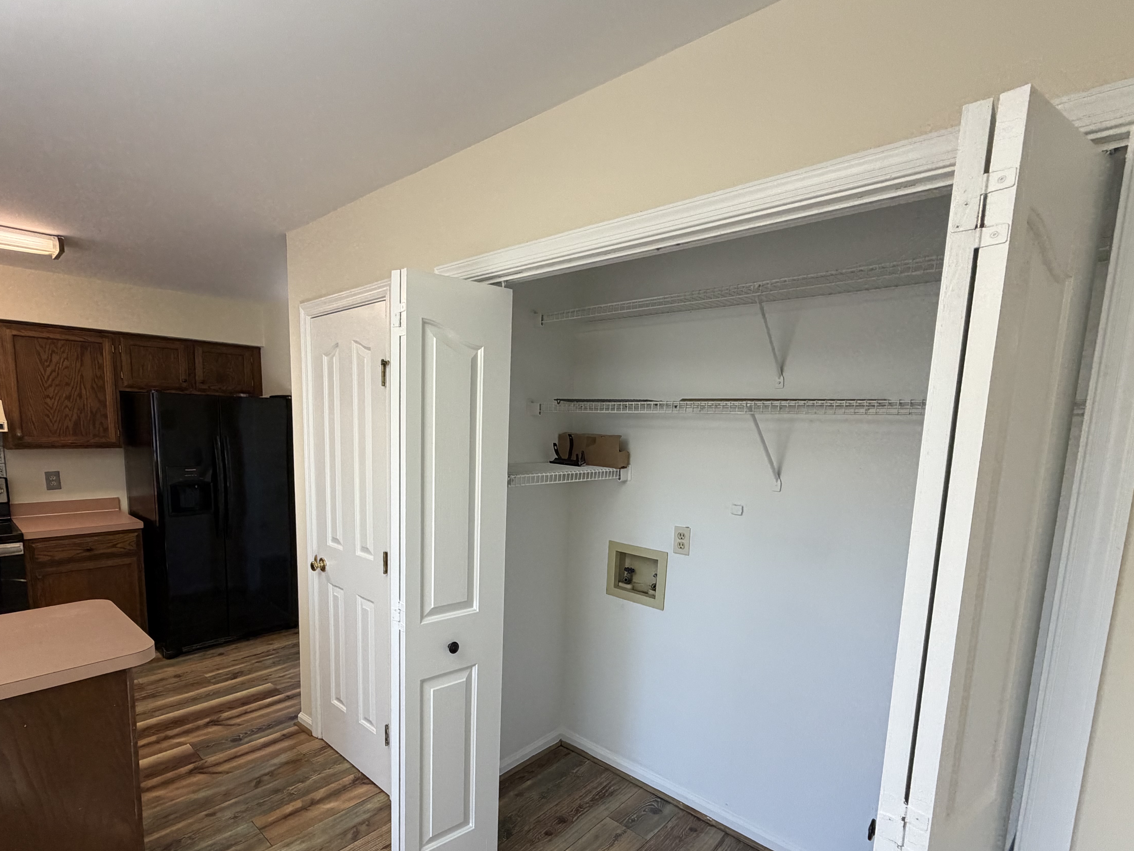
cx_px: 494
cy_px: 503
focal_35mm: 18
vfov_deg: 71.0
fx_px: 590
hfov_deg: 87.3
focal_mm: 2.22
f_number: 2.2
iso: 320
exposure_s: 1/120
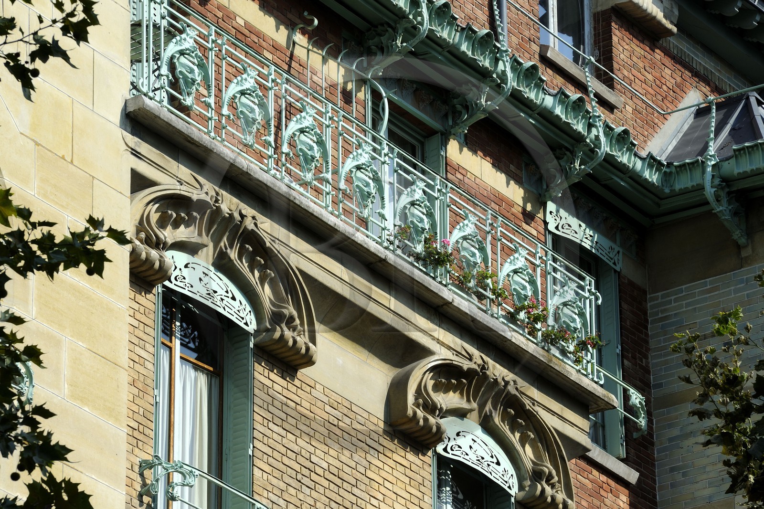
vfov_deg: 6.9
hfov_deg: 10.3
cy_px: 254
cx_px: 382
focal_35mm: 200
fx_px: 4243
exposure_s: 1/160
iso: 200
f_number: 14
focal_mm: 200
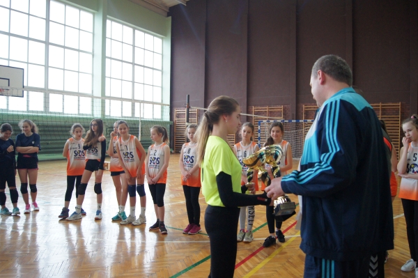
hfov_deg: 62.0
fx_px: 348
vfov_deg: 43.5
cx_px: 209
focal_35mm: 30
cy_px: 139
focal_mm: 20
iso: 1600
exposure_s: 1/125
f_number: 3.5
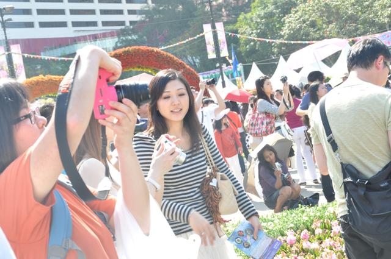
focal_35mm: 75
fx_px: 814
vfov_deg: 18.1
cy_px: 130
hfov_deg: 27.0
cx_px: 196
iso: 400
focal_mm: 50
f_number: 10
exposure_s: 1/100
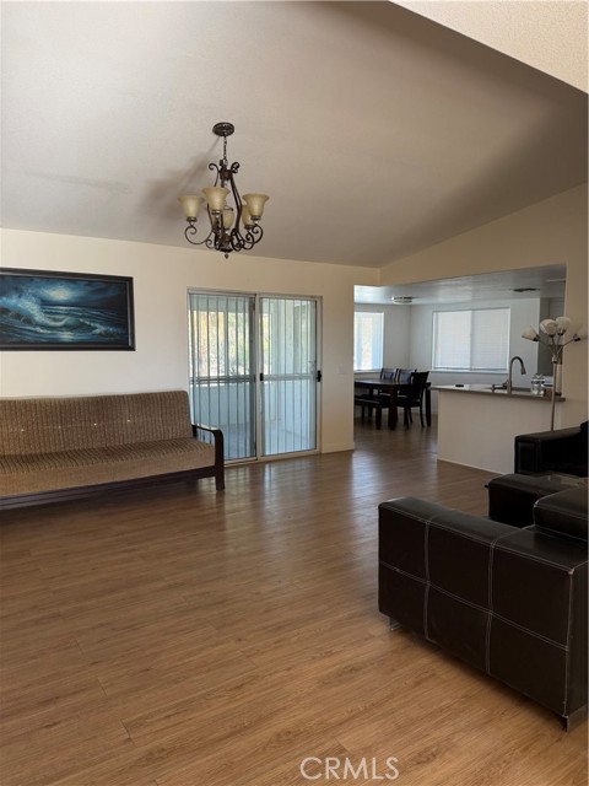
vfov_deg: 71.6
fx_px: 544
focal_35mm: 24
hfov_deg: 56.8
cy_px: 393
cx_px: 294
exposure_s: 1/121
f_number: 1.78
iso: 160
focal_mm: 6.76
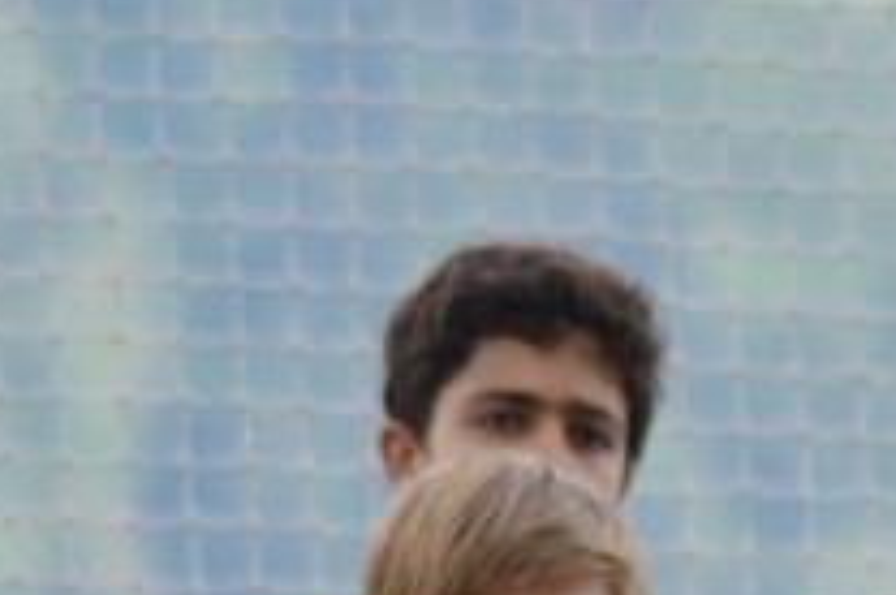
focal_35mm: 1440
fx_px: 35796
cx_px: 1142
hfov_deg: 1.4
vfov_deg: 1.0
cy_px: 1296
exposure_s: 1/1000
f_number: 4.8
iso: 560
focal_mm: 195
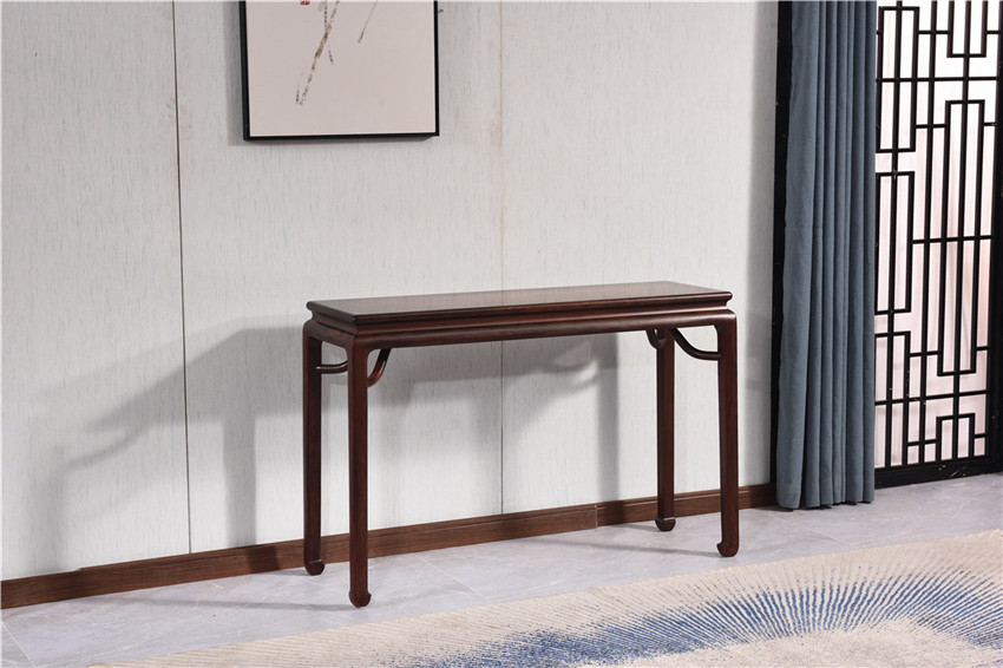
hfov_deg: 30.5
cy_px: 334
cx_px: 502
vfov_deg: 20.6
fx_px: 1838
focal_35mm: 66
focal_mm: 66
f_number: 13
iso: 100
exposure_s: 1/100
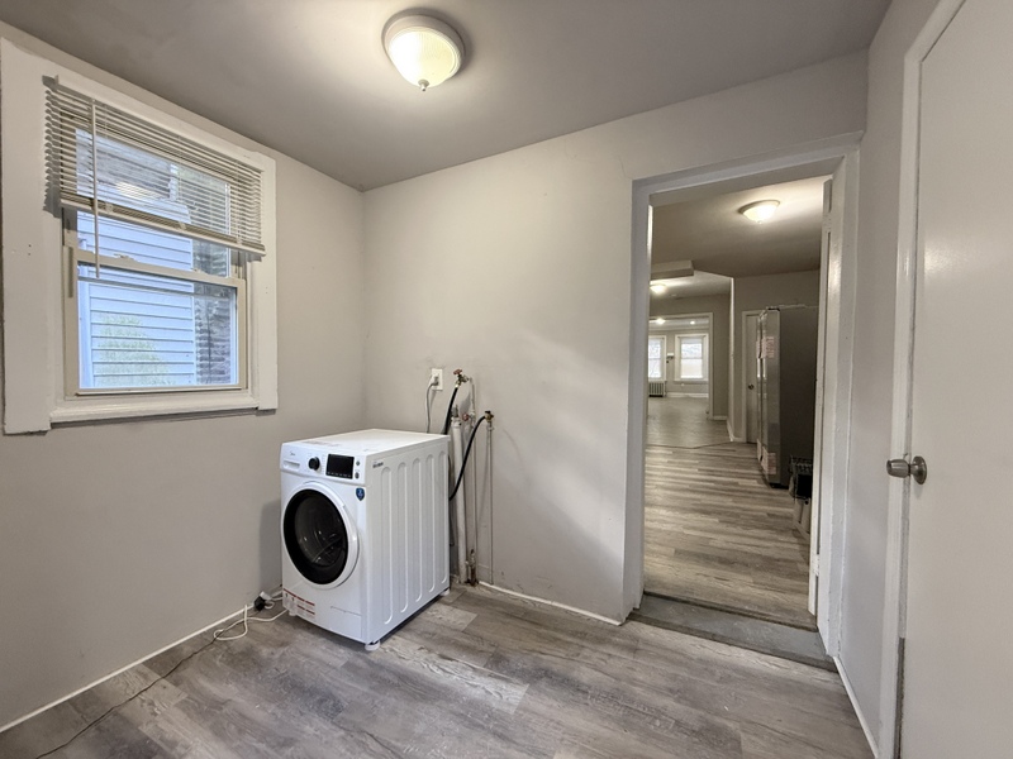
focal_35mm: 14
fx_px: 410
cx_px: 506
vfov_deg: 85.7
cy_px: 380
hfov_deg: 102.1
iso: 320
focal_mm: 2.22
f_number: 2.2
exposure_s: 1/60
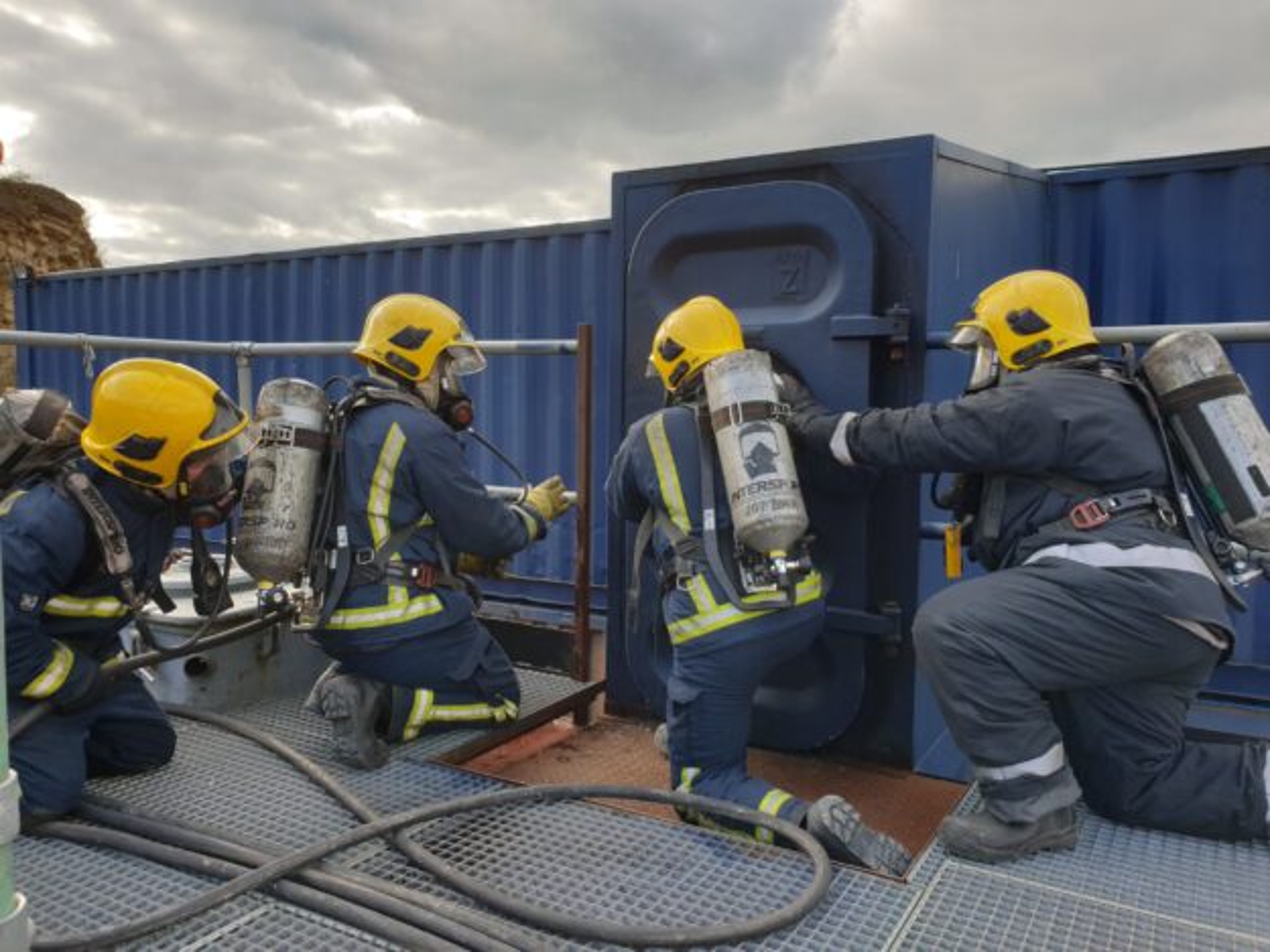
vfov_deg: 53.1
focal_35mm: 26
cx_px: 635
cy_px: 476
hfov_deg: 67.3
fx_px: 954
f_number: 2.4
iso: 50
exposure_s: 1/435
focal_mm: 4.3
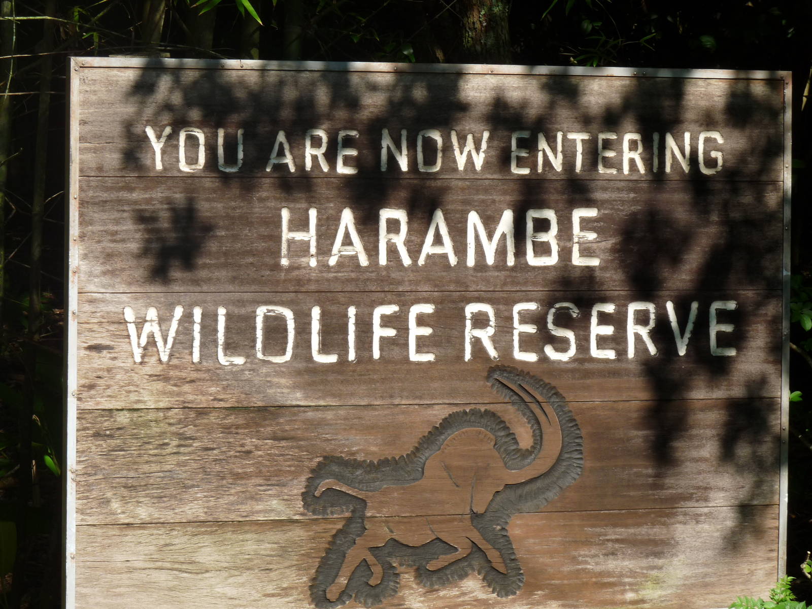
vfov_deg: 8.9
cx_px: 406
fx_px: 3917
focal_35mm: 167
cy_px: 304
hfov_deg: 11.8
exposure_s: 1/250
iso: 100
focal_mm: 29.7
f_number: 5.6
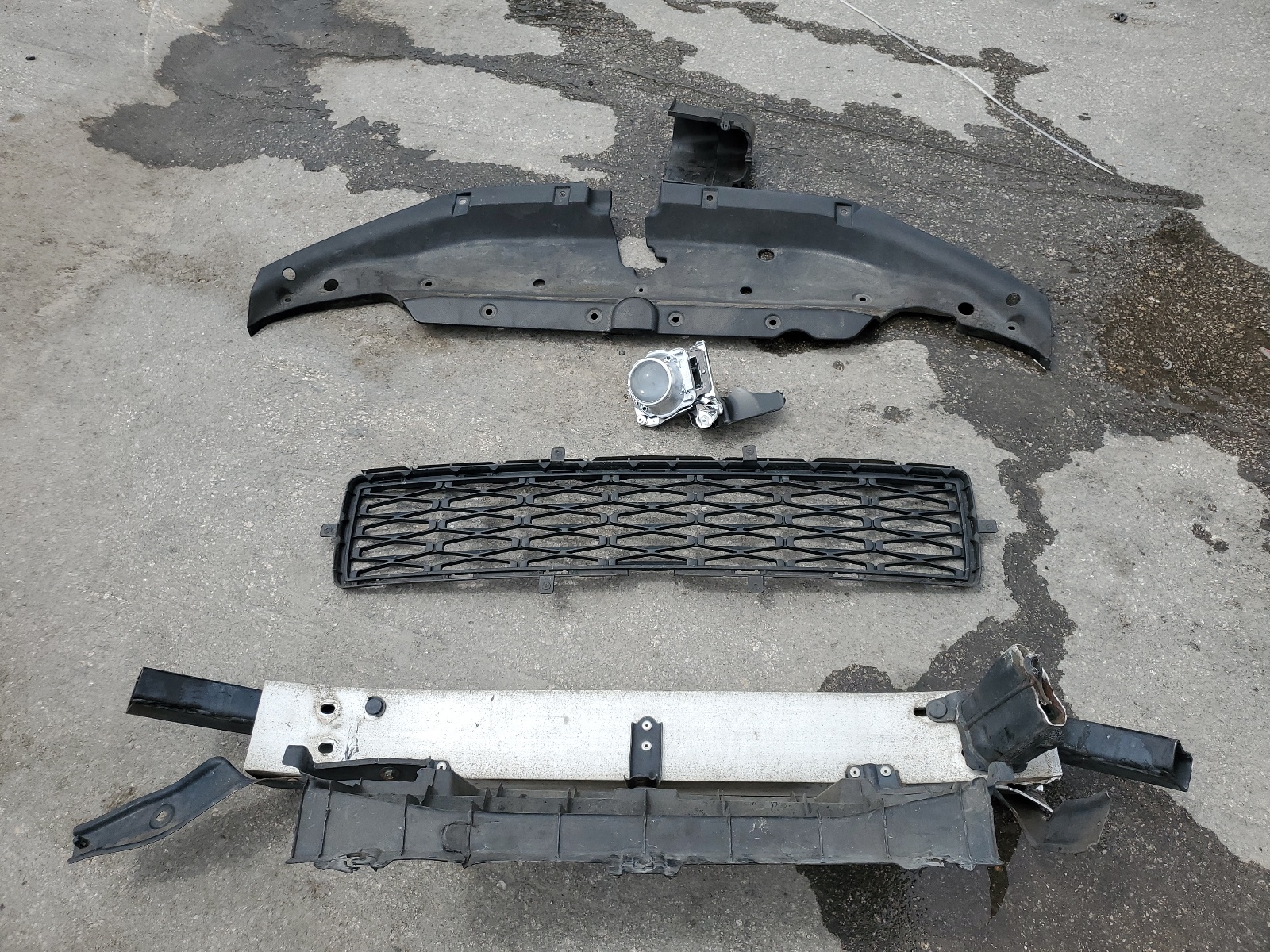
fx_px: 954
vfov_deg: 53.1
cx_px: 635
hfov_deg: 67.3
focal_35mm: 26
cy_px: 476
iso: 50
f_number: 1.5
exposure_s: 1/3333
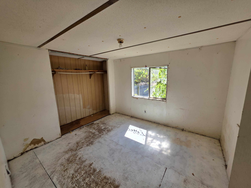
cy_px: 94
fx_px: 94
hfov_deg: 106.2
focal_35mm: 13
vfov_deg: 89.9
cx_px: 126
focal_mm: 2.2
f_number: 1.9
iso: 40
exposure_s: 1/303
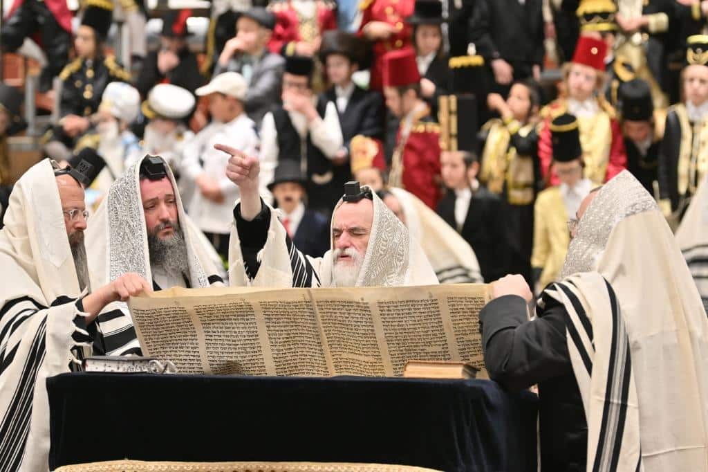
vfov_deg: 6.8
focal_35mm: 202
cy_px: 236
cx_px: 354
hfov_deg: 10.2
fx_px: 3971
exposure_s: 1/160
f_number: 2.8
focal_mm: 135
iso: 125
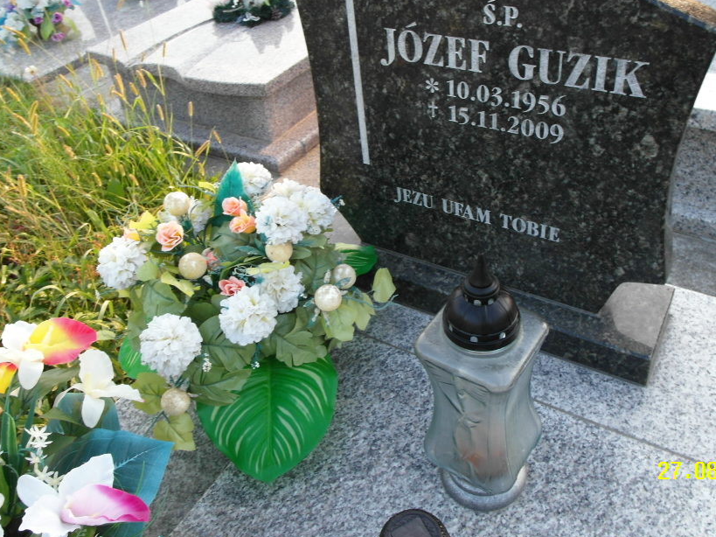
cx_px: 394
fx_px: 620
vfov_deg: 46.4
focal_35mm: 30
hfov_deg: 59.8
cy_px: 206
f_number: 3.4
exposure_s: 1/60
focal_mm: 5.2
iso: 100
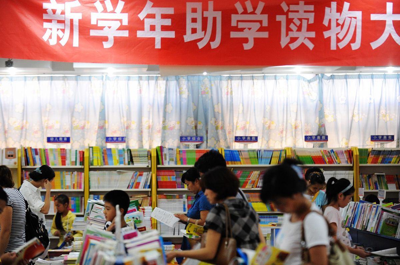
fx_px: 1552
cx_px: 200
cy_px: 132
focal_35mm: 140
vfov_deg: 9.7
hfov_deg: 14.7
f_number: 2.8
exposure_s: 1/125
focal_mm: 140
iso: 1600
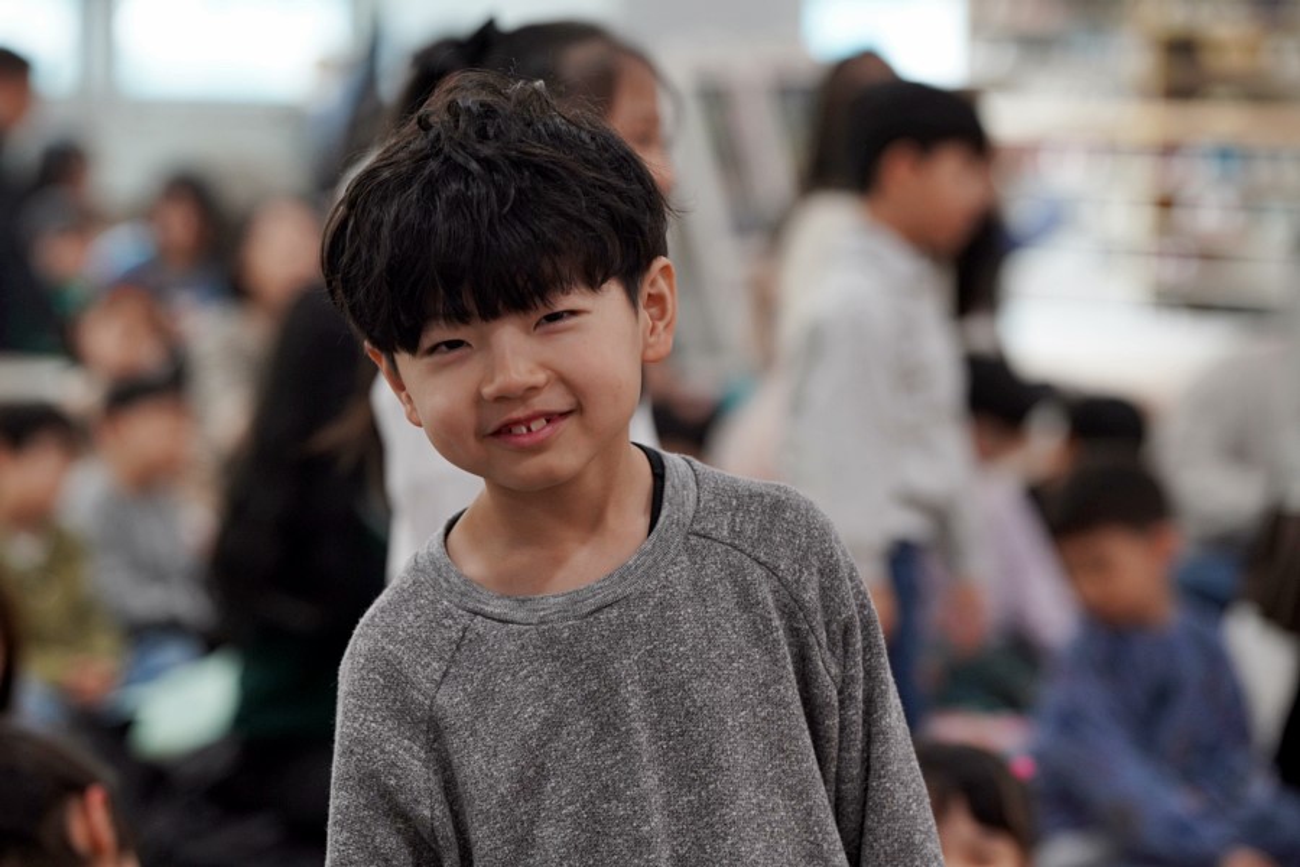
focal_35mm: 126
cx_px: 650
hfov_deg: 16.3
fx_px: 4550
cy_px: 434
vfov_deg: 10.9
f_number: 4
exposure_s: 1/160
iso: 1250
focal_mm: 126
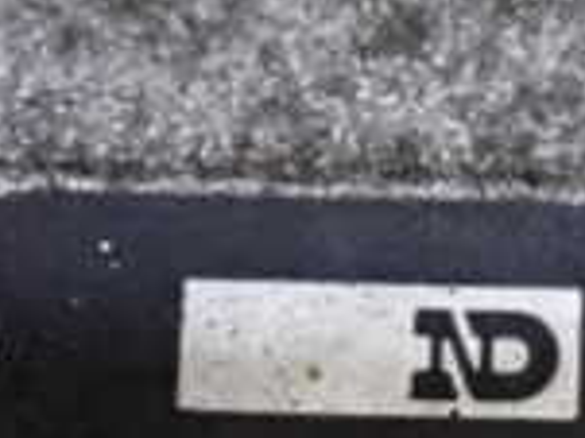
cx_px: 899
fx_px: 3884
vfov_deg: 6.4
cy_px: 612
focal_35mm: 230
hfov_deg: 8.4
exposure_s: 1/30
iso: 1250
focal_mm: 10.35
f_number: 3.5
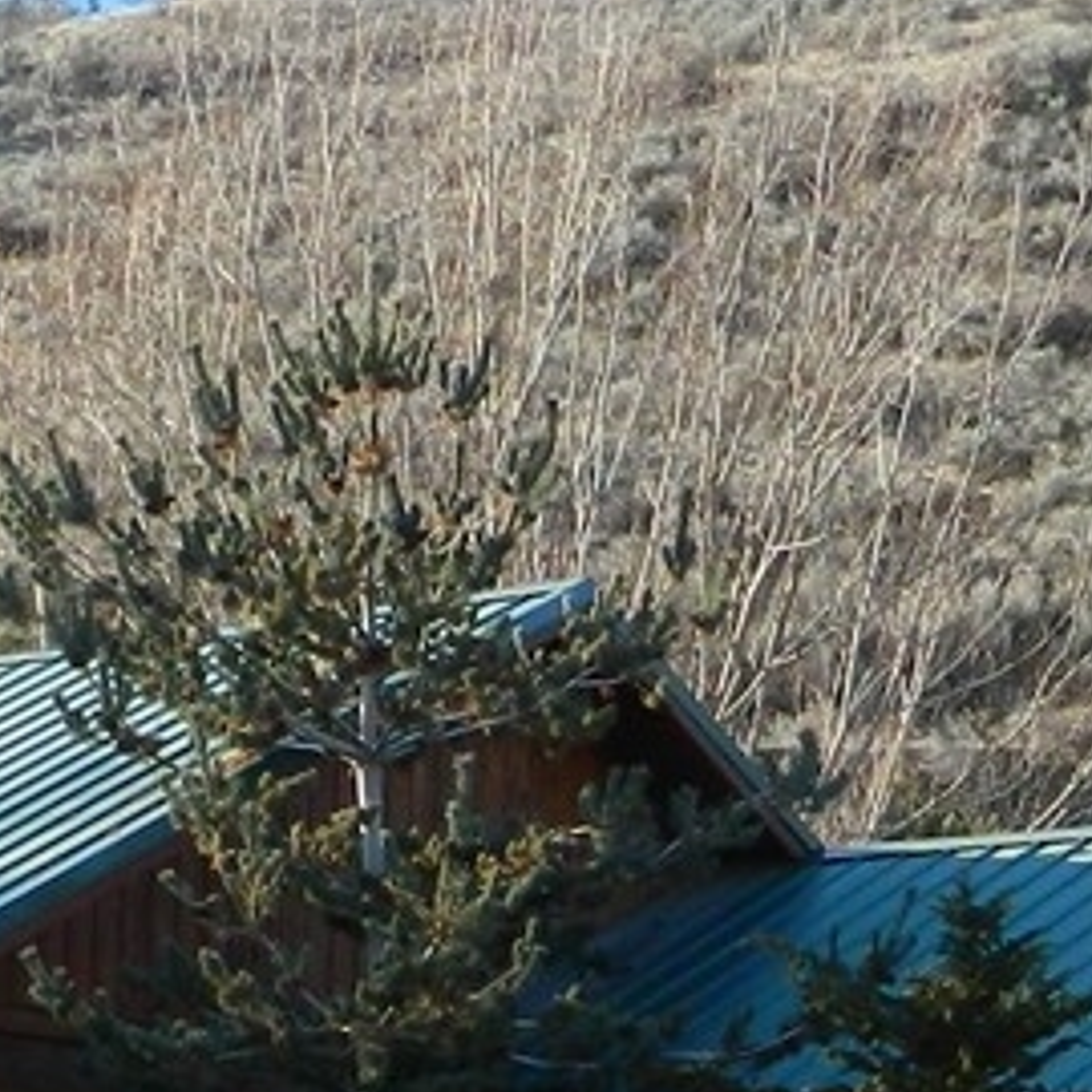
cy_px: 2034
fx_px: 4675
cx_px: 77
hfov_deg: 13.2
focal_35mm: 131
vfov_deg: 12.1
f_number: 3.1
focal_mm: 4.5
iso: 80
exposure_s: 1/400
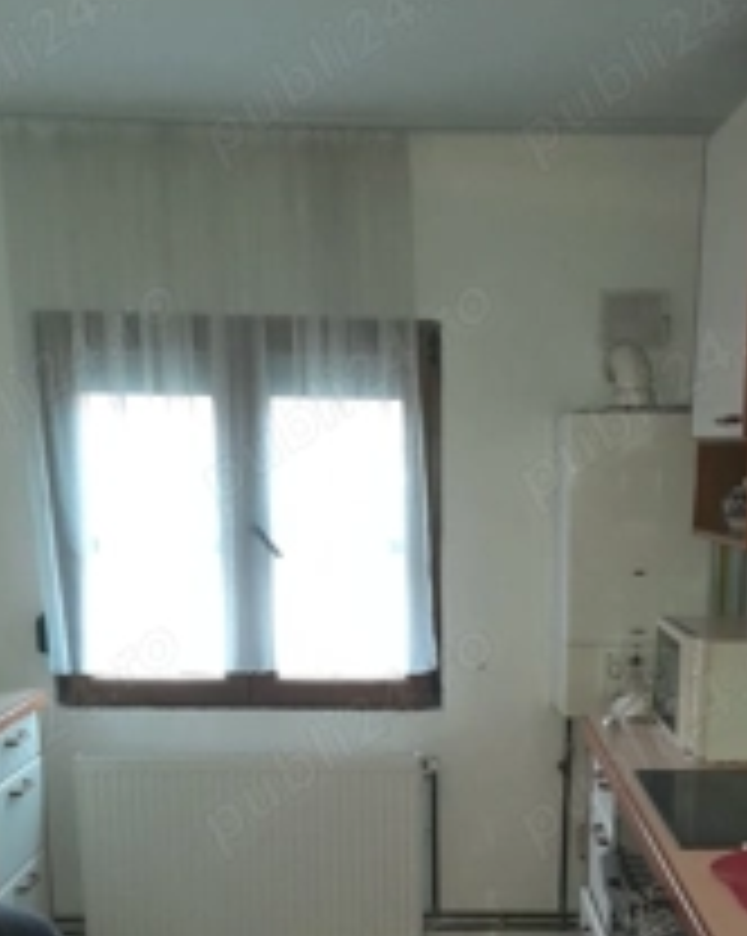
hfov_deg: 31.8
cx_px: 504
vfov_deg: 37.4
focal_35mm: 47
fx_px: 1301
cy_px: 810
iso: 320
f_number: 2
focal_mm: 4.6
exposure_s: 1/33
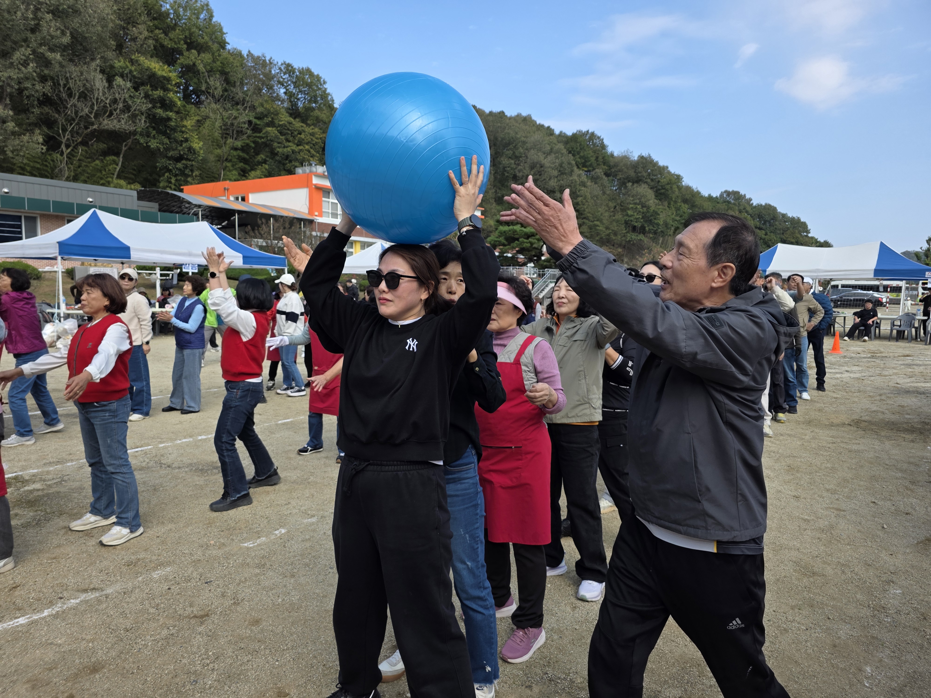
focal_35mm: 23
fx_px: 619
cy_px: 349
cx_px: 466
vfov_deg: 58.9
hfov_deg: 73.9
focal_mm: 6.3
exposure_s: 1/2531
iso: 80
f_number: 1.7
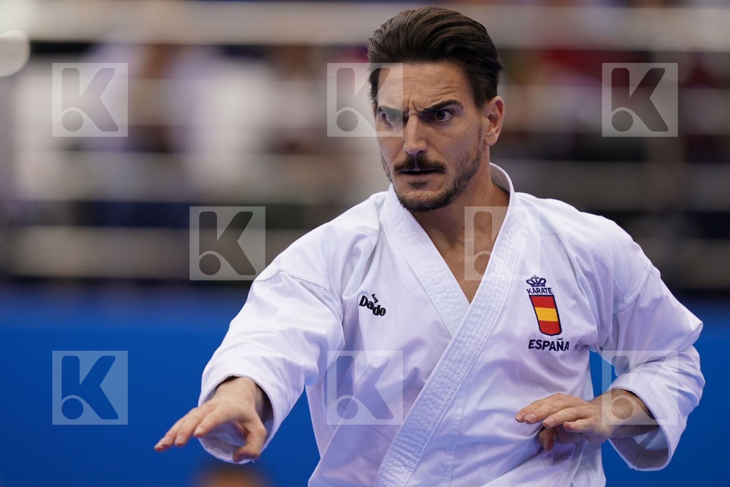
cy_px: 244
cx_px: 365
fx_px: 12166
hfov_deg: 3.4
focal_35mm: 600
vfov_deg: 2.3
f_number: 2.8
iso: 500
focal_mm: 400
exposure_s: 1/500
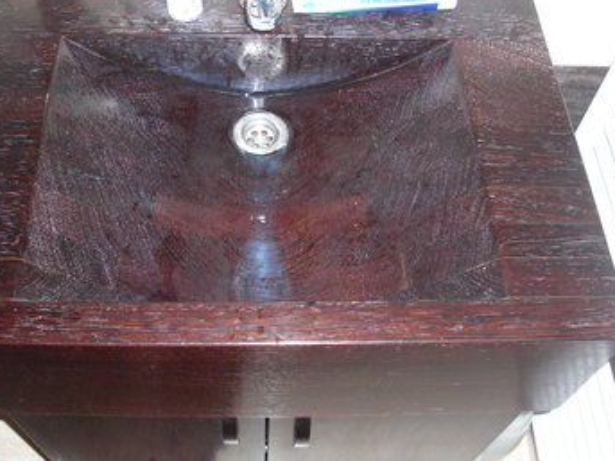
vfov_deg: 34.3
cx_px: 278
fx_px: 746
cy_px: 244
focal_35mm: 42
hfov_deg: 44.8
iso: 200
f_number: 2.8
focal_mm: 6.3
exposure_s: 1/60
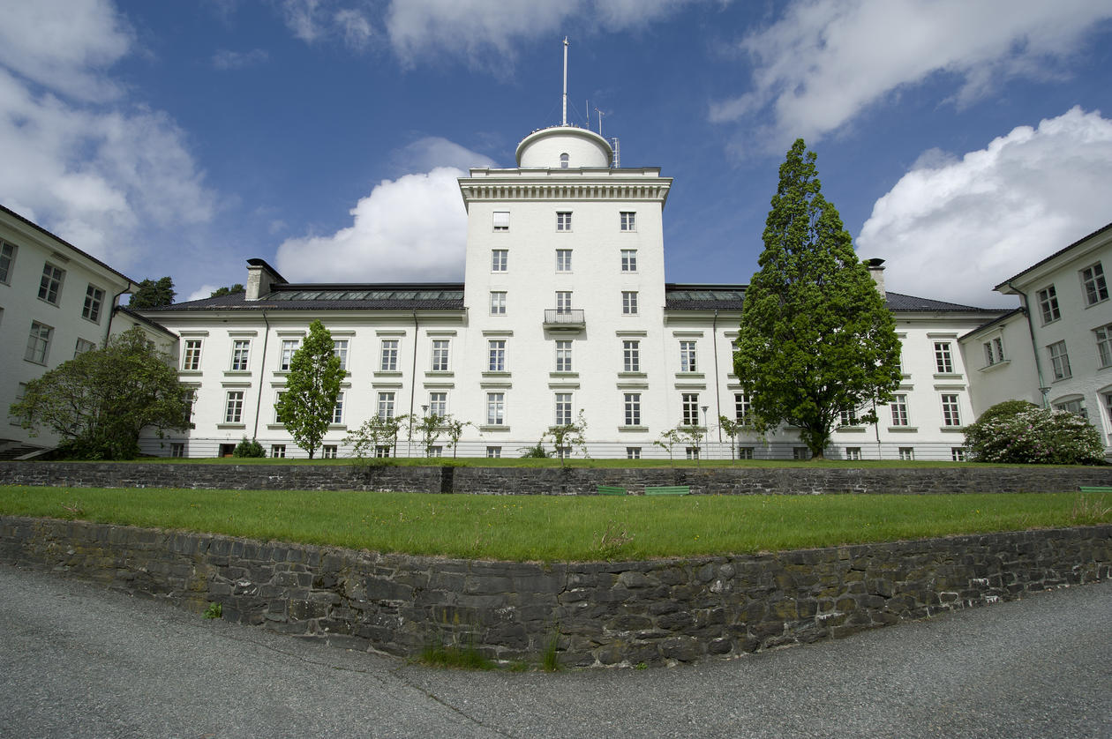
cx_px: 556
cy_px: 370
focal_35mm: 20
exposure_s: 1/500
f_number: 11
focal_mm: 20
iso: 200
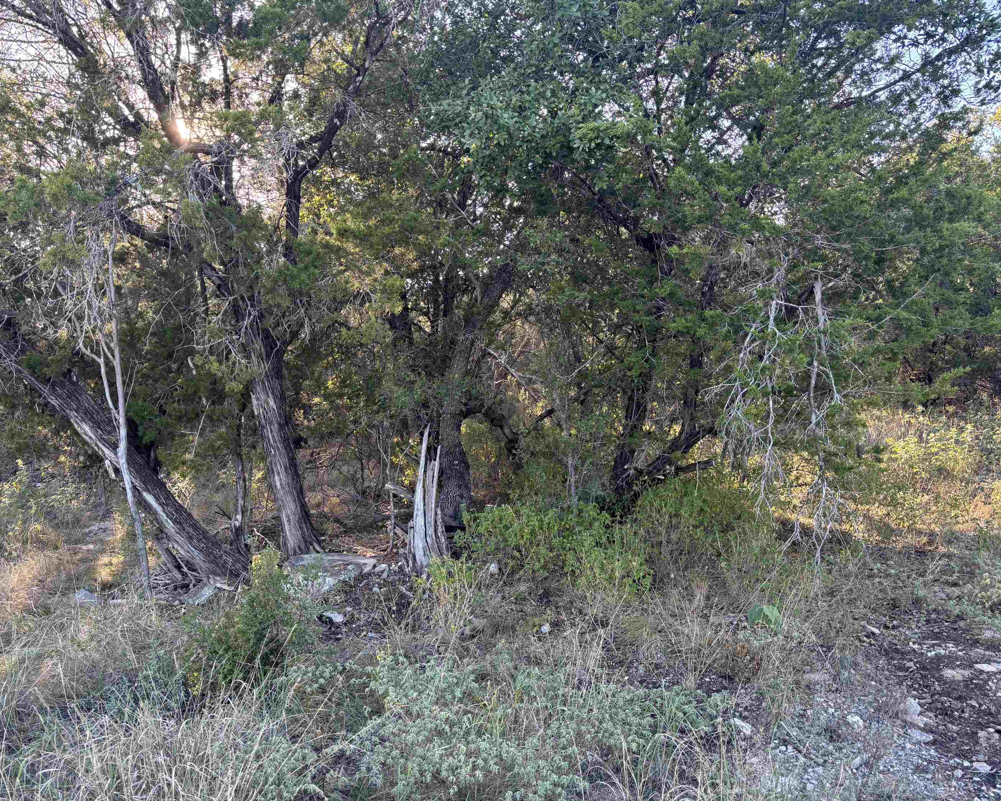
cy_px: 408
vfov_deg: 51.5
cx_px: 466
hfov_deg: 62.1
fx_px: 829
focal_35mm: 28
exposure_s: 1/153
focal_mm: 5.96
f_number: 1.6
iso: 64
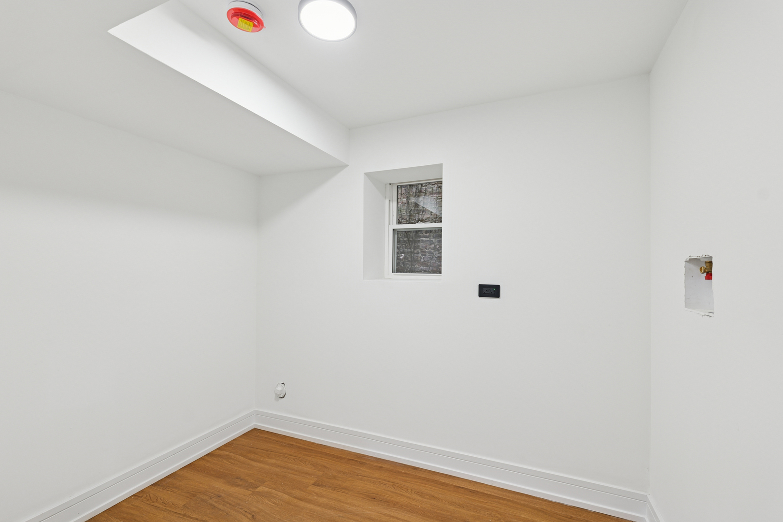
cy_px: 261
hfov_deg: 104.3
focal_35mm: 14
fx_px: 304
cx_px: 392
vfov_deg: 81.2
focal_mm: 14
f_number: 9
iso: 400
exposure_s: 1/15
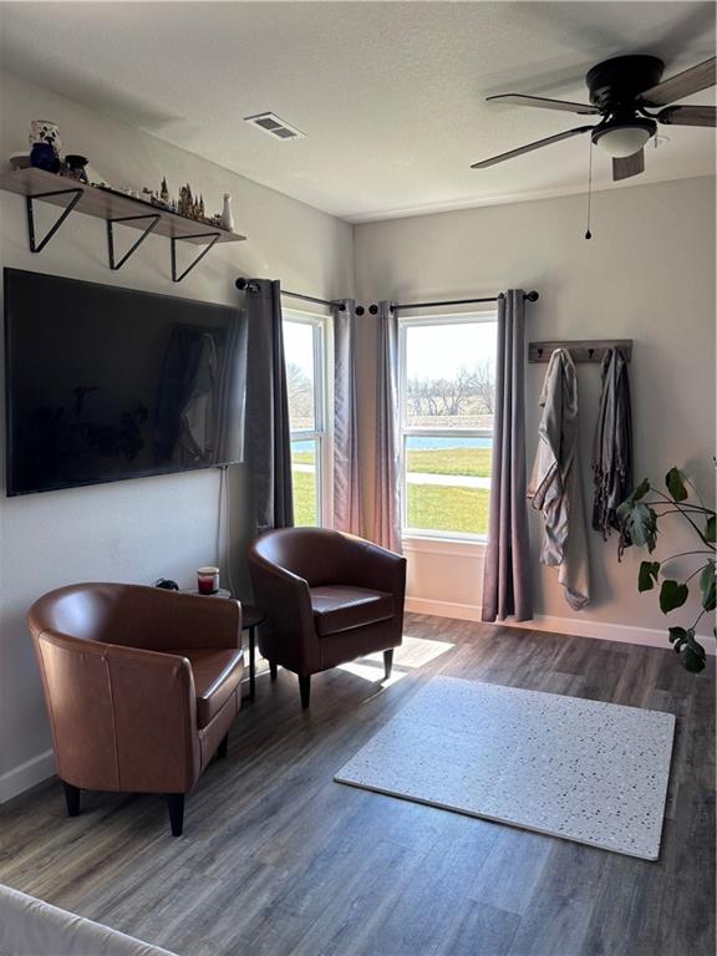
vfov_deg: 67.3
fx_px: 718
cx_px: 358
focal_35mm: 26
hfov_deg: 53.1
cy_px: 478
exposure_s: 1/121
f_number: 1.6
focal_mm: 5.96
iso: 50
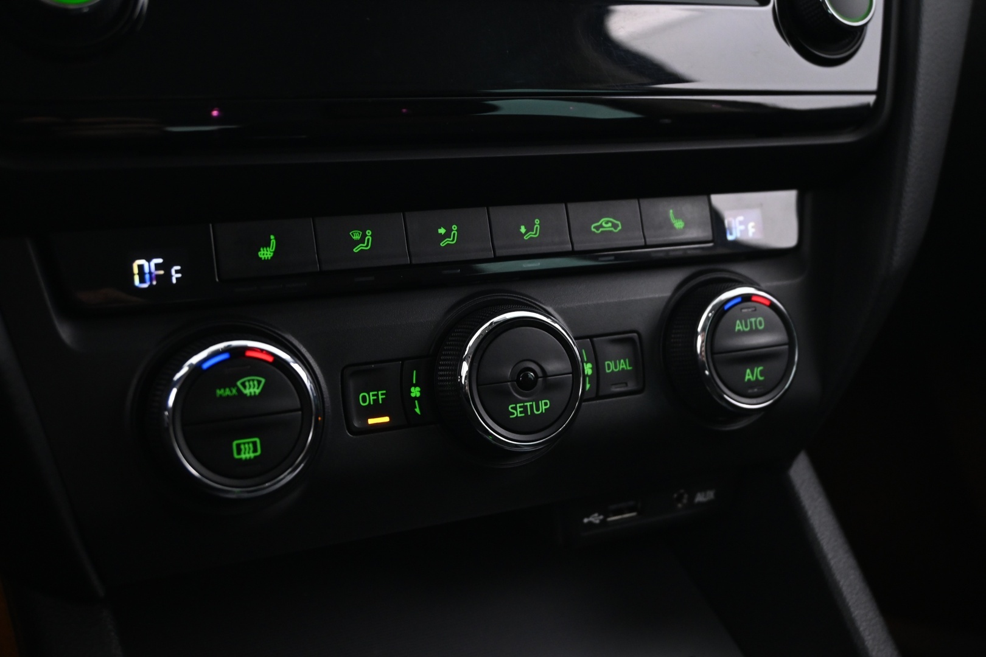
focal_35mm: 39
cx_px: 493
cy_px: 328
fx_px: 1068
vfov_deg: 34.2
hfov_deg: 49.6
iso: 1600
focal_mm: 26
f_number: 5
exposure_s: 1/6
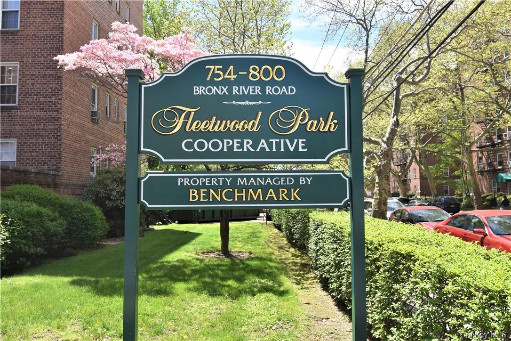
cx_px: 256
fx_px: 426
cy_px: 170
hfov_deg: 61.9
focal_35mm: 30
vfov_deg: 43.6
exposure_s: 1/500
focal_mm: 20
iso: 360
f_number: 8
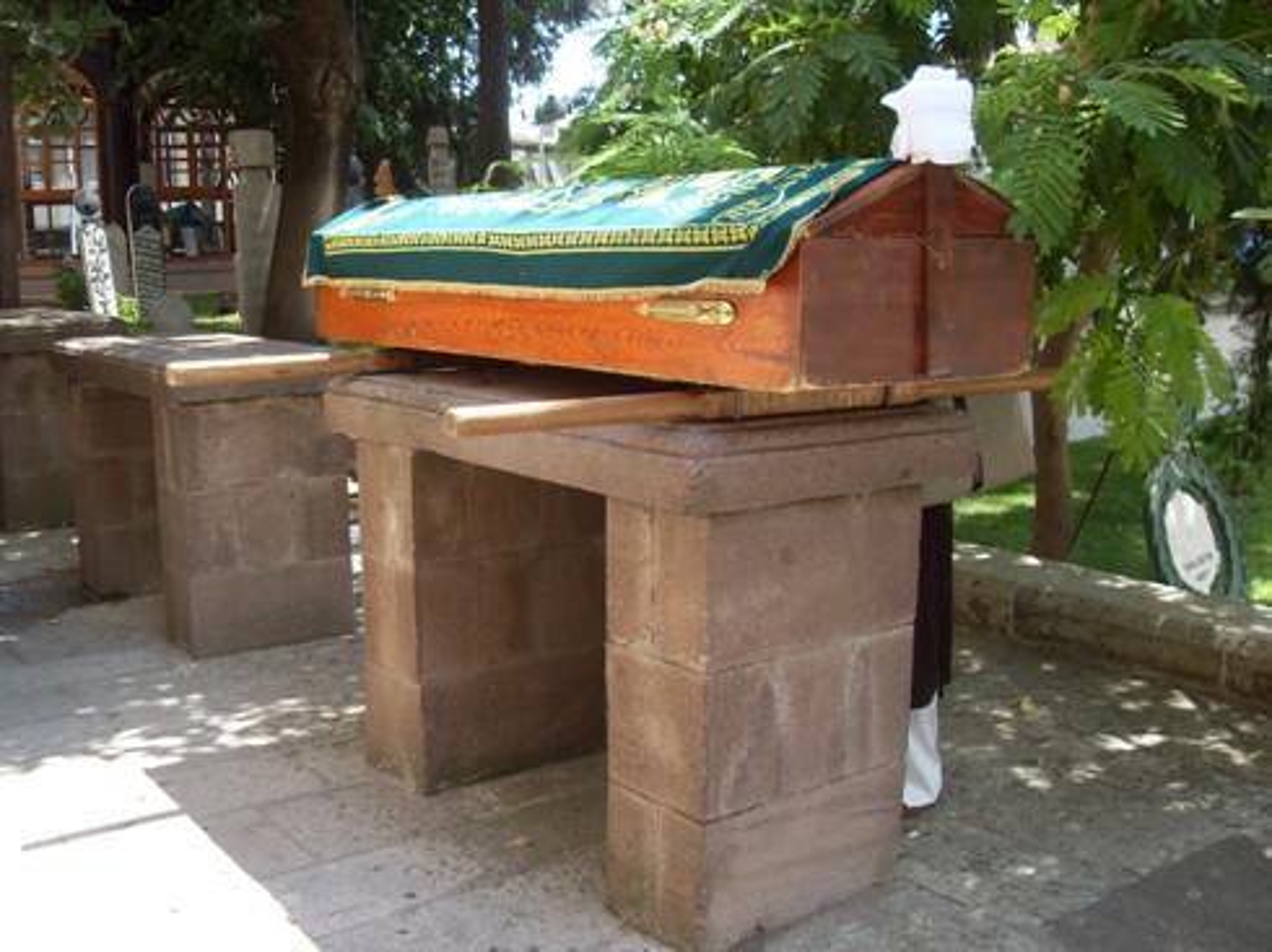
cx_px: 636
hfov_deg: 50.2
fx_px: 1359
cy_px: 476
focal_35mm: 37
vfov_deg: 38.6
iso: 80
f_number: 2.8
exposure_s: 1/250
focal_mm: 6.3
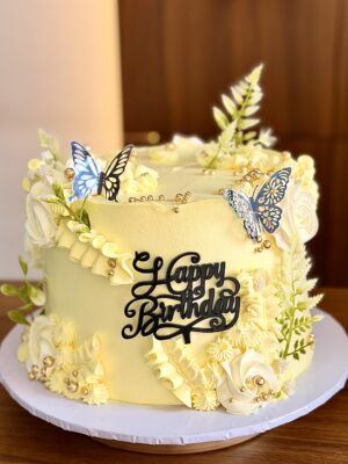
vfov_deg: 39.7
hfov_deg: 30.3
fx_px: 643
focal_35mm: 48
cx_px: 174
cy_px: 232
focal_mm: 6.76
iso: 64
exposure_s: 1/357
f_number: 1.78
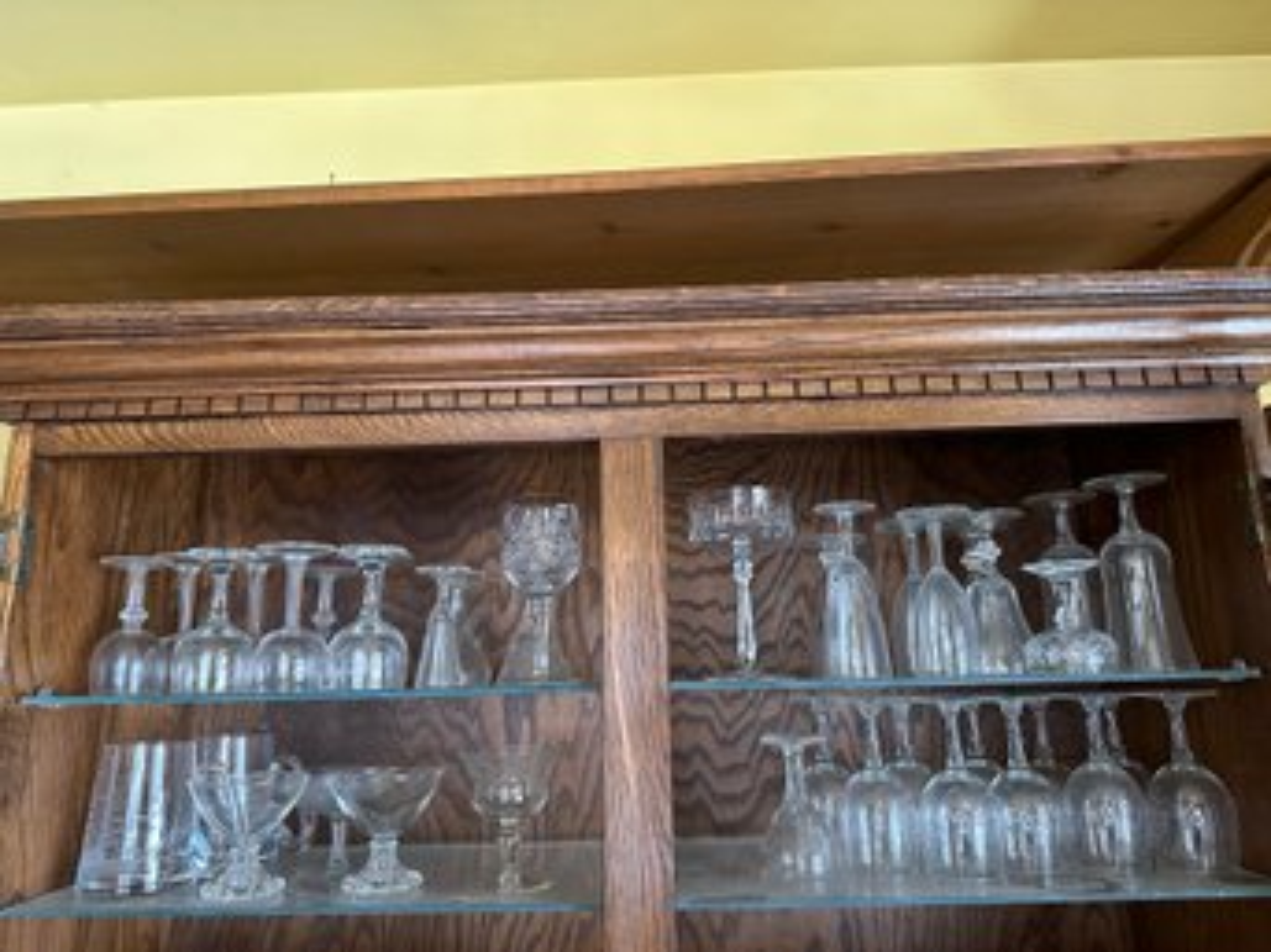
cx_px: 636
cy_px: 476
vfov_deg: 56.8
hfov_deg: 71.6
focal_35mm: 24
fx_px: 881
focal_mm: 6.86
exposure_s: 1/60
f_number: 1.78
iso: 250
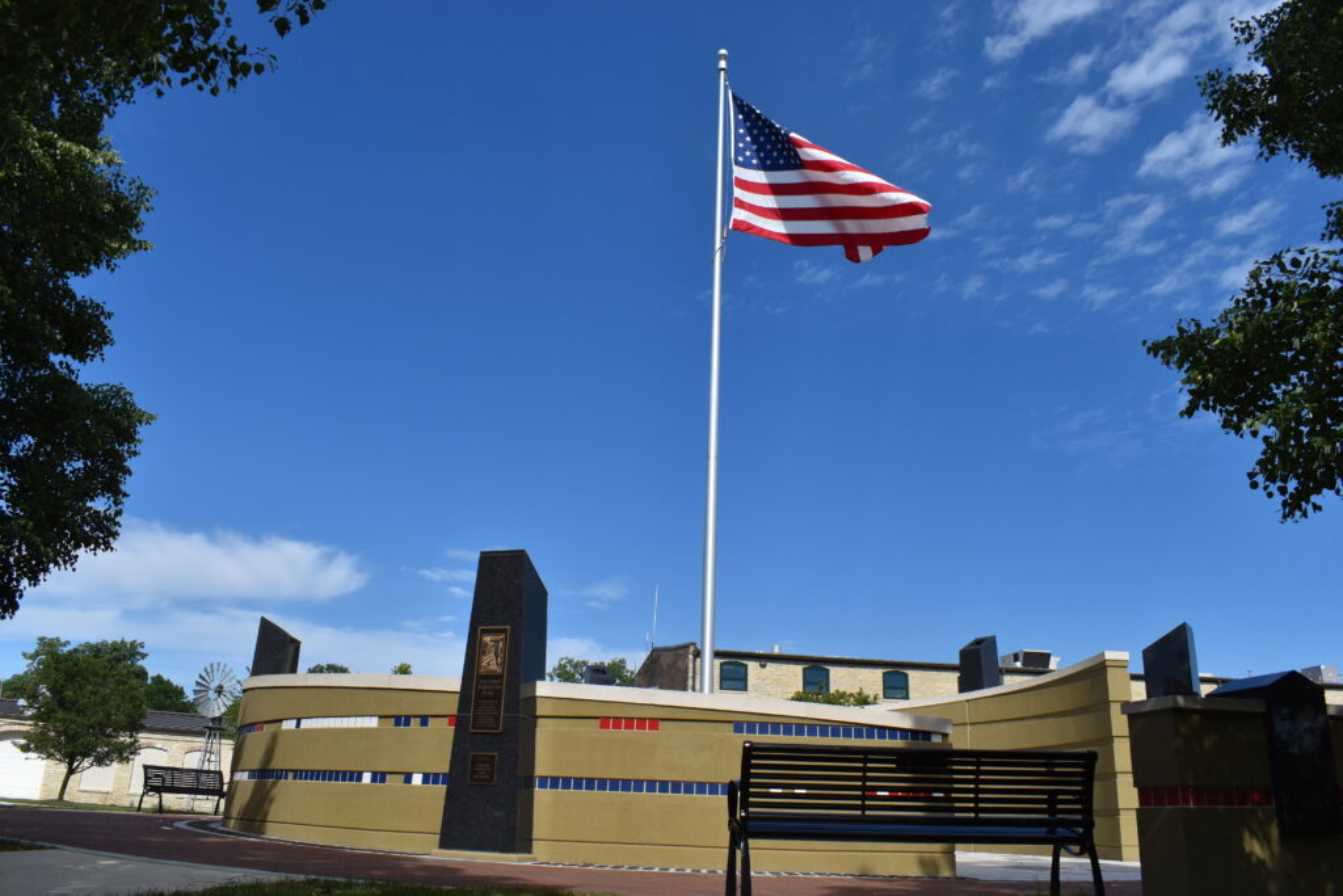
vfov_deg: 47.9
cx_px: 672
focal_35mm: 27
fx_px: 1007
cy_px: 448
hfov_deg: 67.4
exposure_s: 1/500
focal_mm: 18
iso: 200
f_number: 11
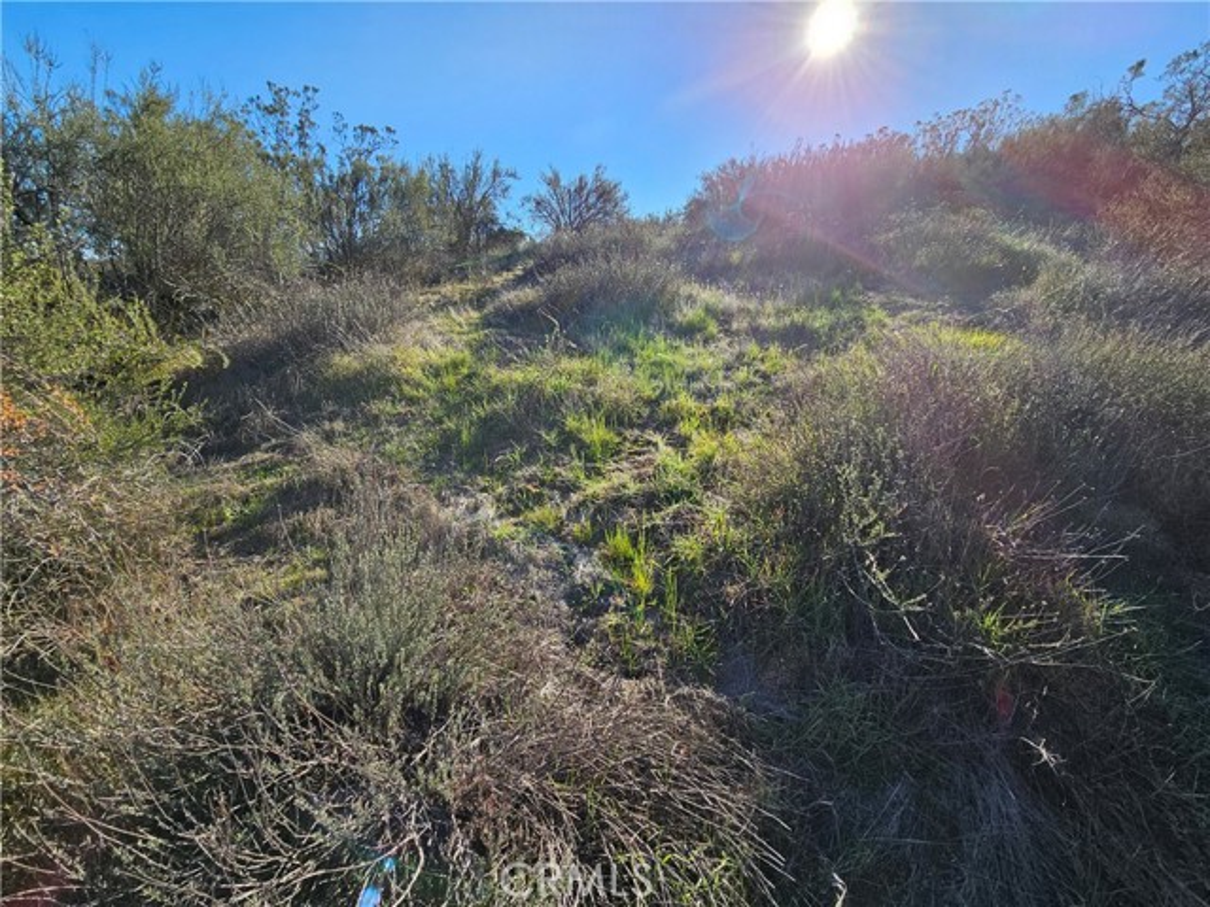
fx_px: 454
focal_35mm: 13
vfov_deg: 89.9
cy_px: 454
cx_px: 605
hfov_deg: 106.2
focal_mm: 2.2
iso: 50
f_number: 2.2
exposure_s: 1/1199
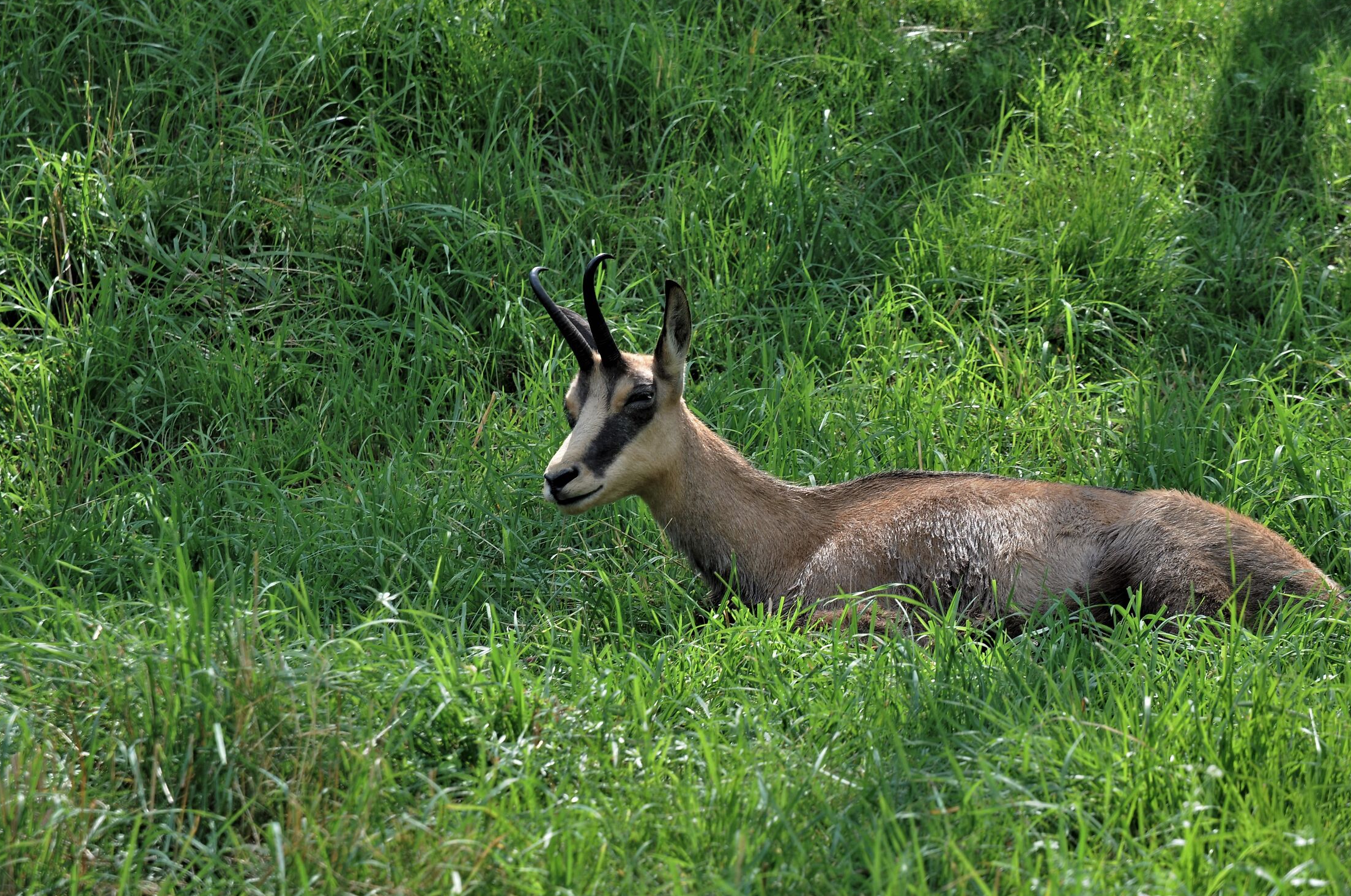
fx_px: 5193
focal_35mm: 139
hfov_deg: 14.8
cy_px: 450
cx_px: 705
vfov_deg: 9.9
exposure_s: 1/200
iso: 200
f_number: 6.3
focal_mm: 85
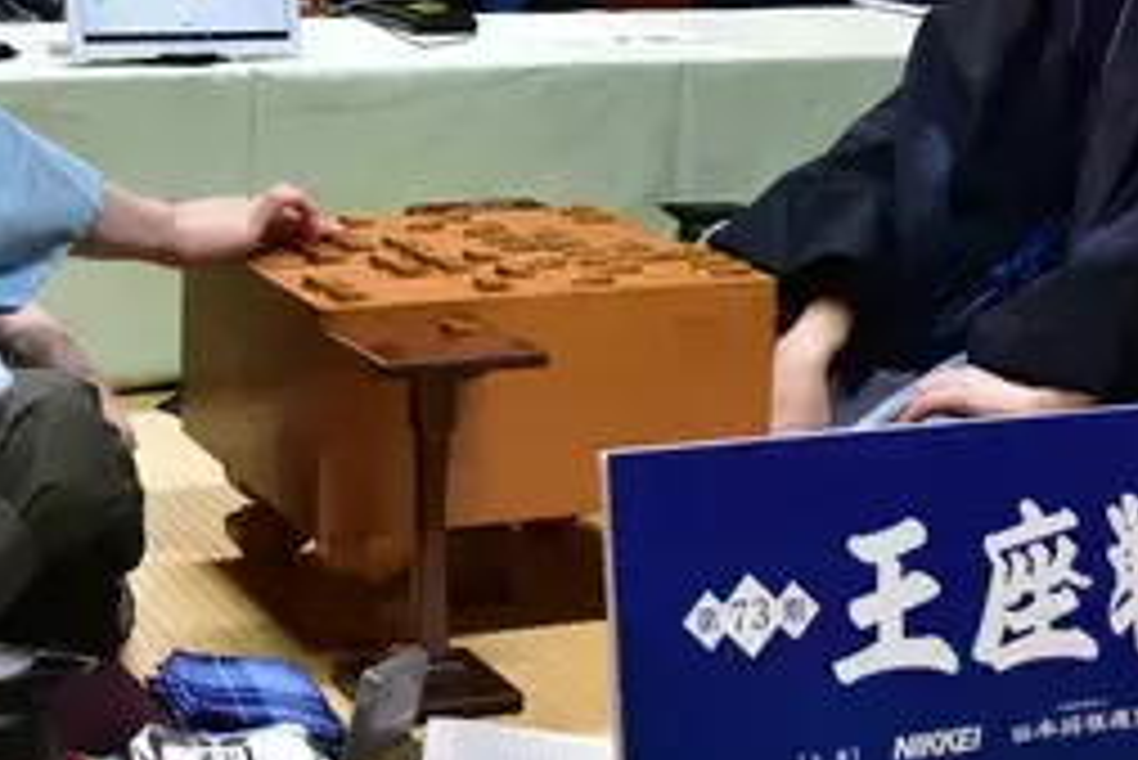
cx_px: 481
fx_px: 2625
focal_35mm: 83
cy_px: 63
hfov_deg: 24.4
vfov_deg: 16.2
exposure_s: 1/125
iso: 6400
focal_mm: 35
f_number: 6.3
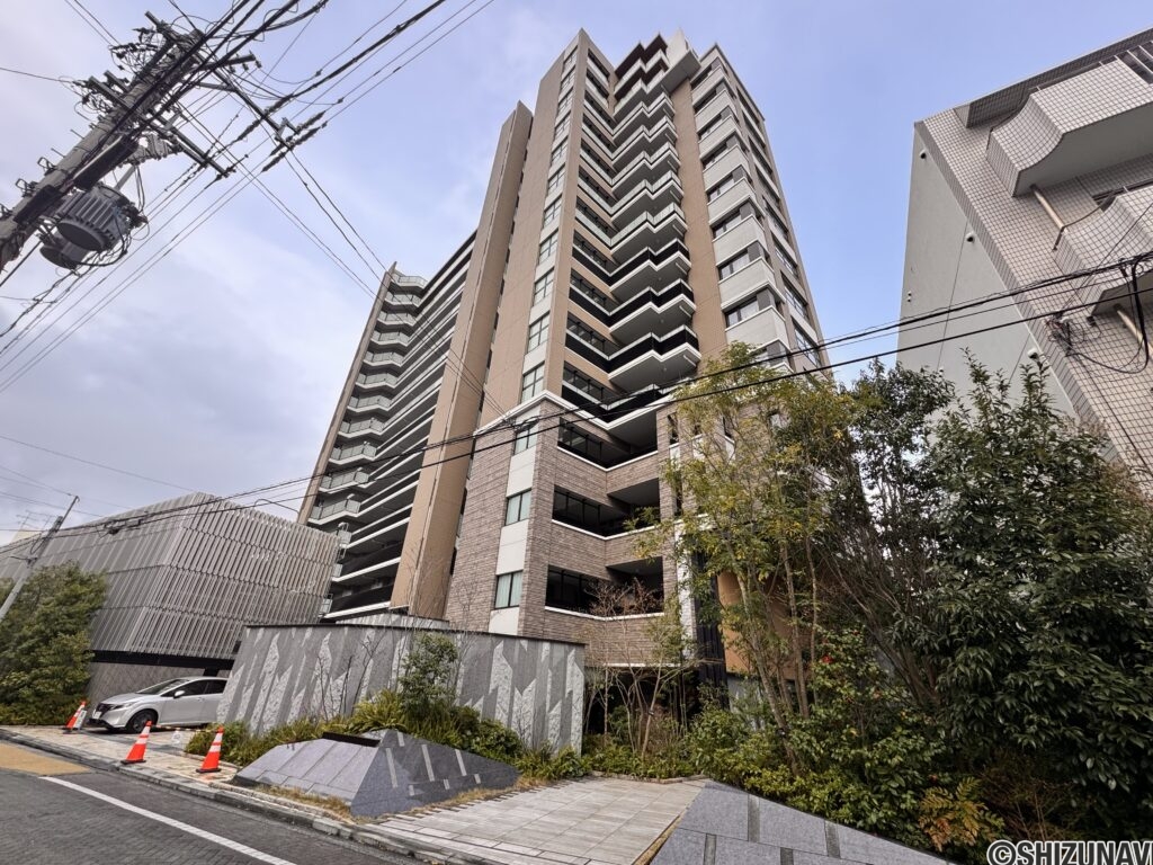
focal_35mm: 14
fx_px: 466
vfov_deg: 85.7
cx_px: 576
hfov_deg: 102.1
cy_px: 432
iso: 40
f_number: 2.2
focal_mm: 2.22
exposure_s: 1/302
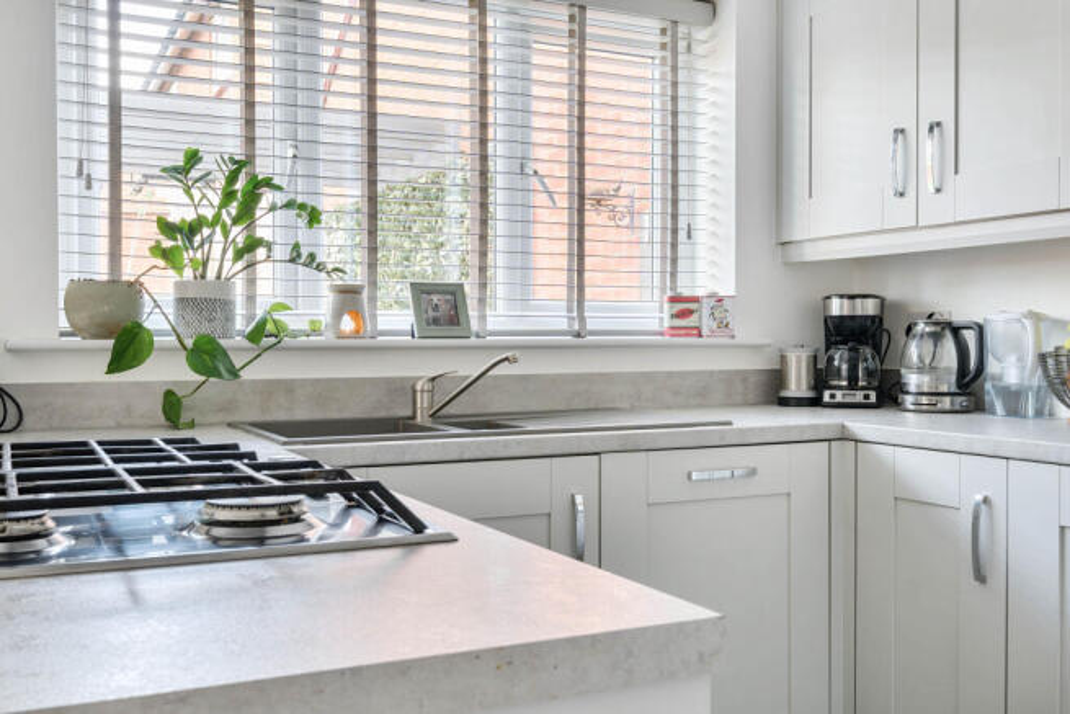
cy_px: 357
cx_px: 535
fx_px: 1070
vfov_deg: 36.9
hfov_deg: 53.1
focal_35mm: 36
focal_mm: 24
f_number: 8
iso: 100
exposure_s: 1.6
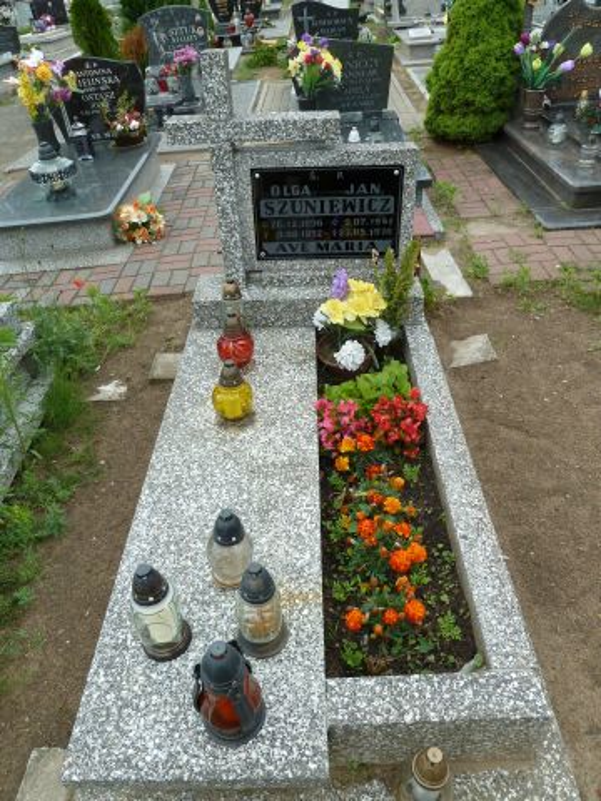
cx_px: 300
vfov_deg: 69.4
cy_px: 400
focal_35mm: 25
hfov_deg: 54.9
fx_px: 579
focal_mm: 4.1
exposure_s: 1/125
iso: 80
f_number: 4
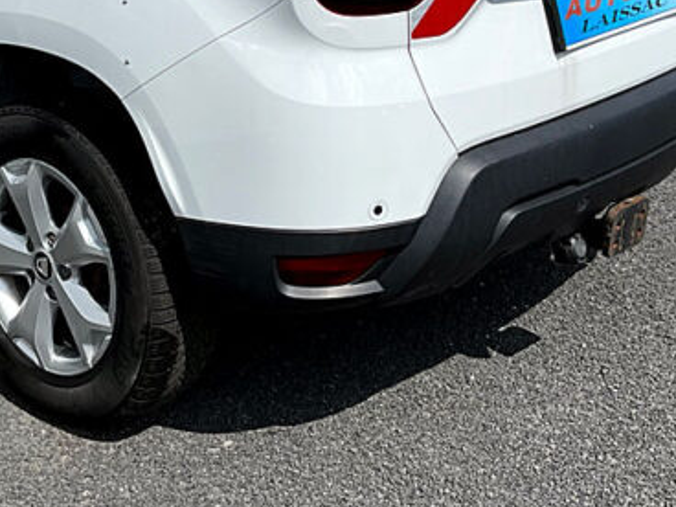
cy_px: 13
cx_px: 162
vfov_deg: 22.5
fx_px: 1230
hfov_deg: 30.2
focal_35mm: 63
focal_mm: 3
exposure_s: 1/3322
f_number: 1.8
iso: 25
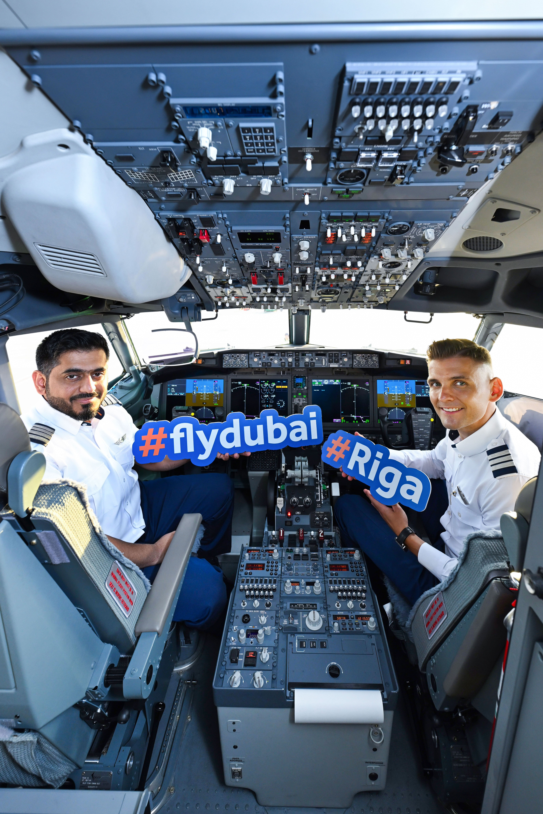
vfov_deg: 104.3
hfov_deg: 81.2
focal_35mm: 14
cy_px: 407
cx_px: 272
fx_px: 317
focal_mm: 14
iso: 640
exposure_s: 1/160
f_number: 5
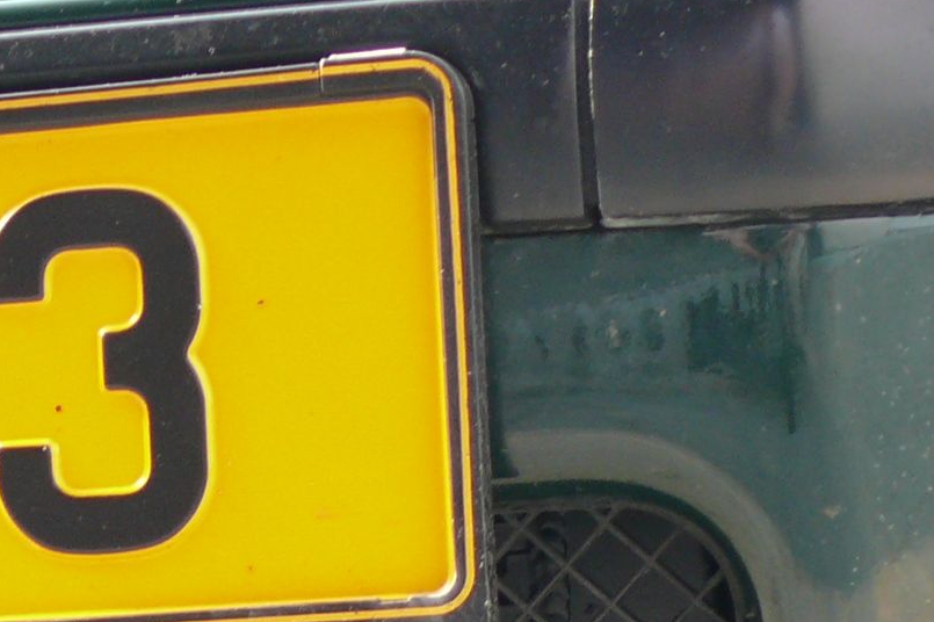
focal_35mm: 182
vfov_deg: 7.4
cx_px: -318
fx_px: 4720
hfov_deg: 11.0
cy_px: 941
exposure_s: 1/60
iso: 100
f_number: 3.2
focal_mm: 10.2
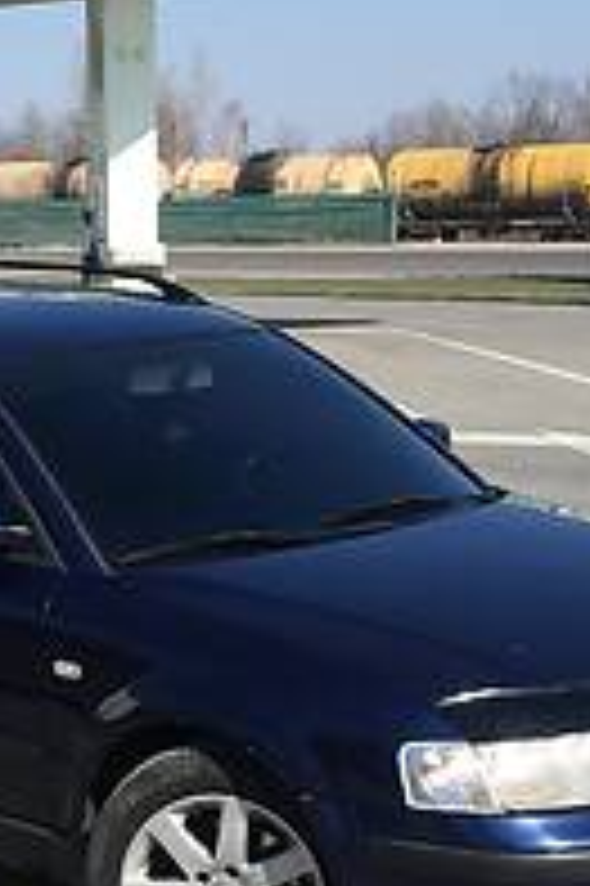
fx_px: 2265
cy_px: 621
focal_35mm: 92
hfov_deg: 14.7
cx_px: 108
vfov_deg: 22.0
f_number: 2.2
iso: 25
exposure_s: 1/1538
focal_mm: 4.2
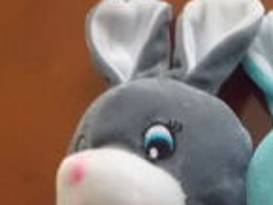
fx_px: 679
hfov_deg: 20.7
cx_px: 356
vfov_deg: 16.0
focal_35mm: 86
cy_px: 288
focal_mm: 4.6
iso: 800
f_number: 3.2
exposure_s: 1/40
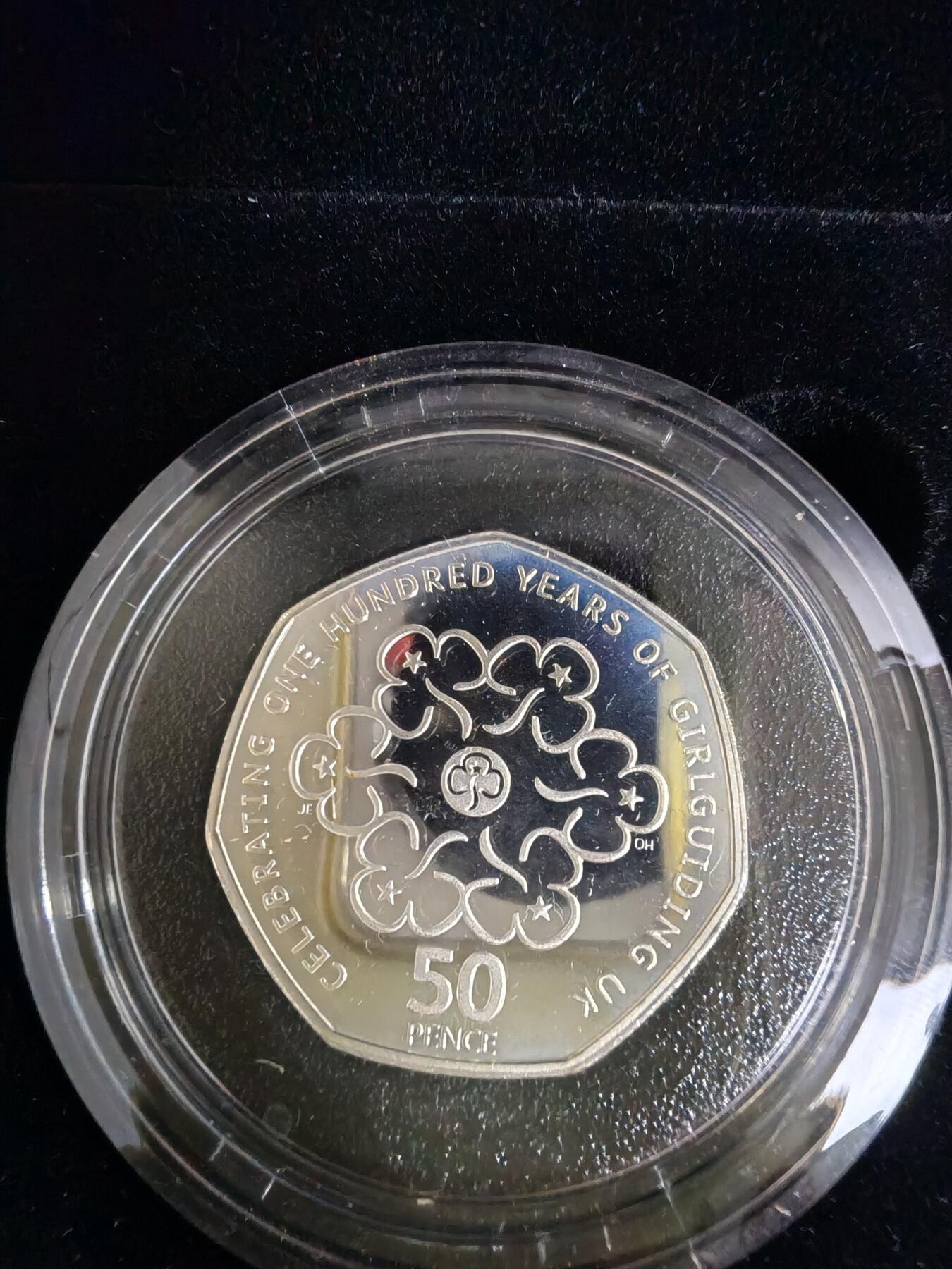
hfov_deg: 53.1
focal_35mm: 26
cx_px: 476
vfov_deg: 67.3
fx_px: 953
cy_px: 634
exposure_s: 1/14
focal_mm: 1.96
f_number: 2.2
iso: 500
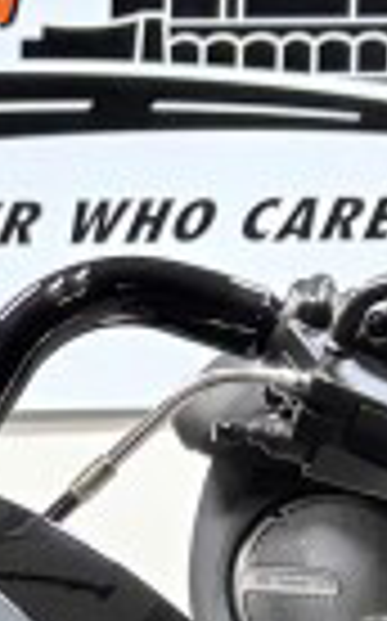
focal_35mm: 213
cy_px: 1246
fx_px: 3602
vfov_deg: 9.2
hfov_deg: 6.0
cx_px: -407
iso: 64
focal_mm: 5.96
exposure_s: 1/120
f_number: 1.6
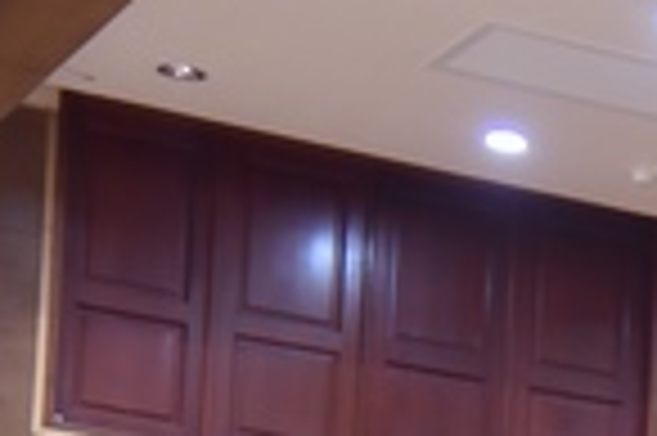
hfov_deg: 8.7
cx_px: 1372
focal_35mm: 223
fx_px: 4065
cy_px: 908
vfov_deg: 6.0
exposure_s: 1/125
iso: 1600
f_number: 4
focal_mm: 50
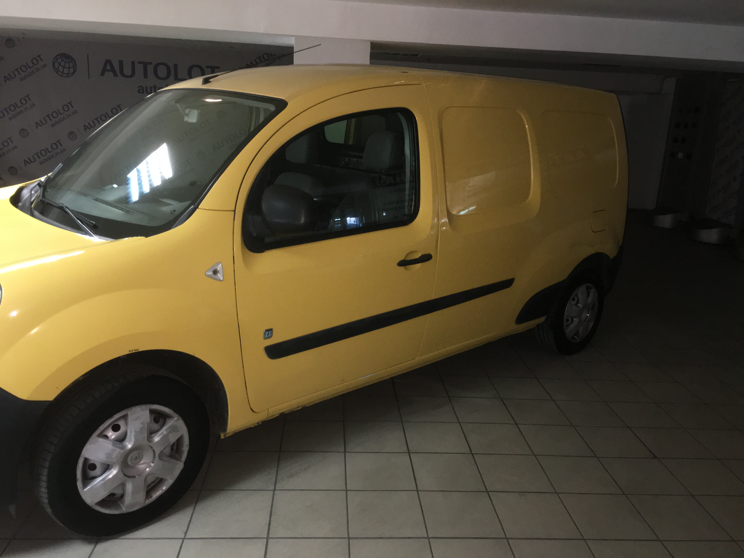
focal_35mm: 29
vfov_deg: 48.2
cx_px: 372
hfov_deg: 61.7
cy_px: 279
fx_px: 623
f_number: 2.2
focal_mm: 4.15
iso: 200
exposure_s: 1/17
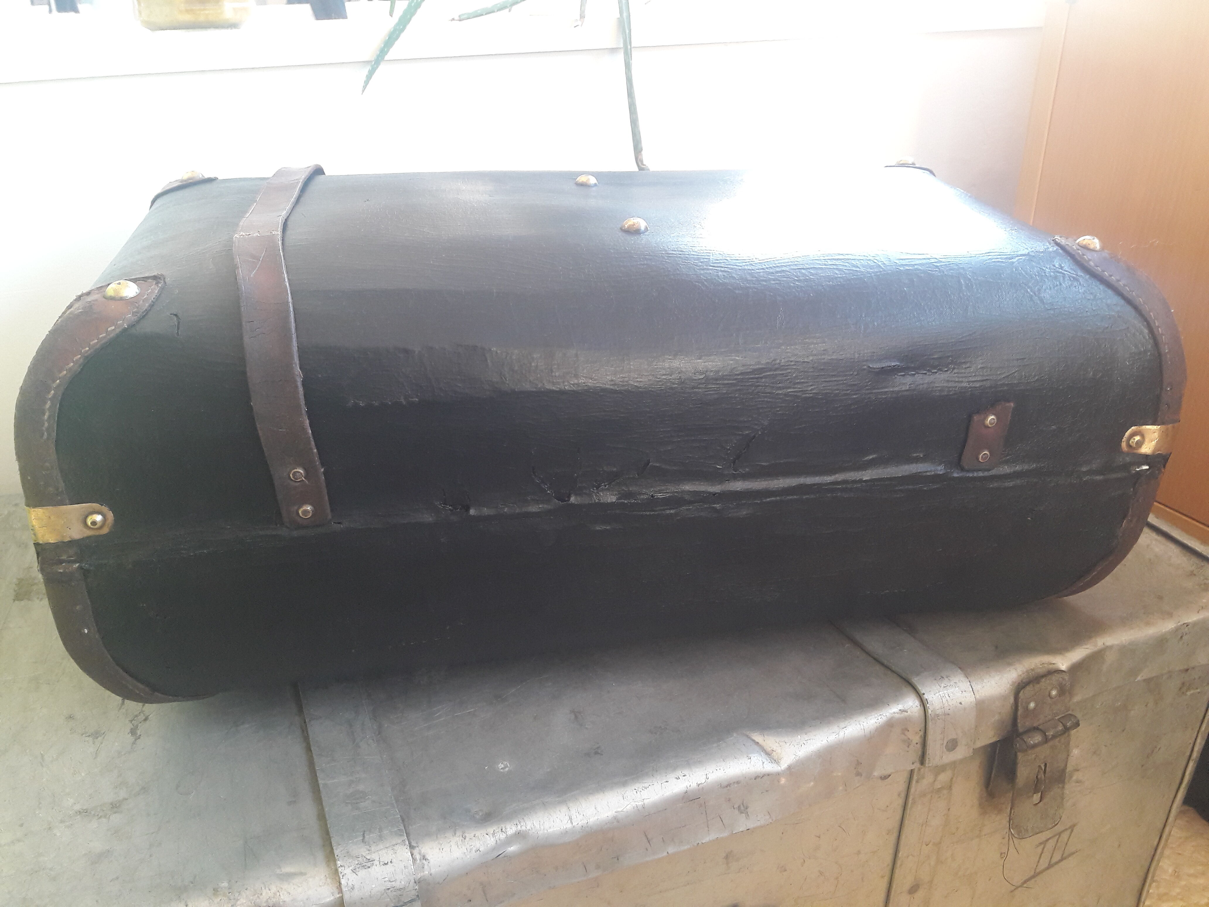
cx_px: 604
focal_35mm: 28
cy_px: 454
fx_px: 978
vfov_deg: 49.7
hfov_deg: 63.4
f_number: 1.9
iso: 100
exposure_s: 1/33
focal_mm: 3.7
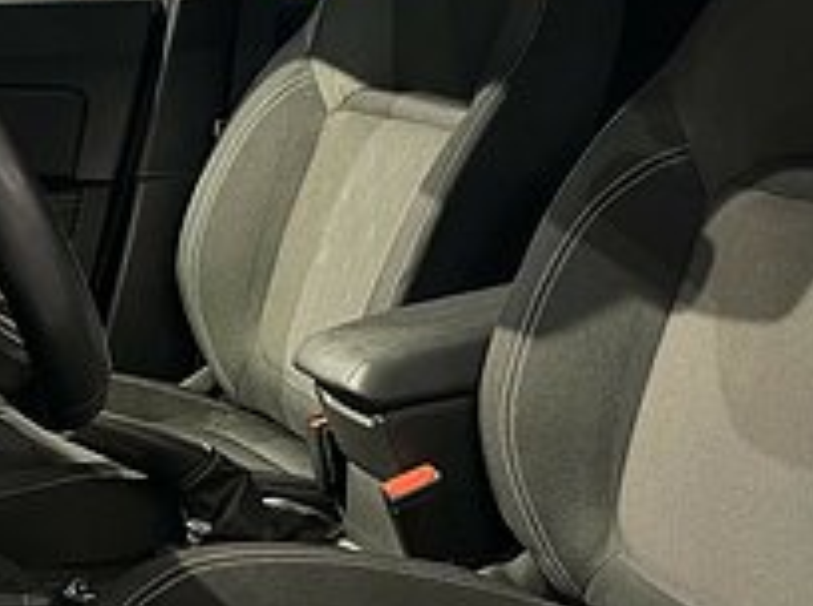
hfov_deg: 27.8
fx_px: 1640
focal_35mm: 70
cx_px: 315
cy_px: 187
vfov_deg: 20.8
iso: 500
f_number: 1.5
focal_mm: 5.7
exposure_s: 1/33
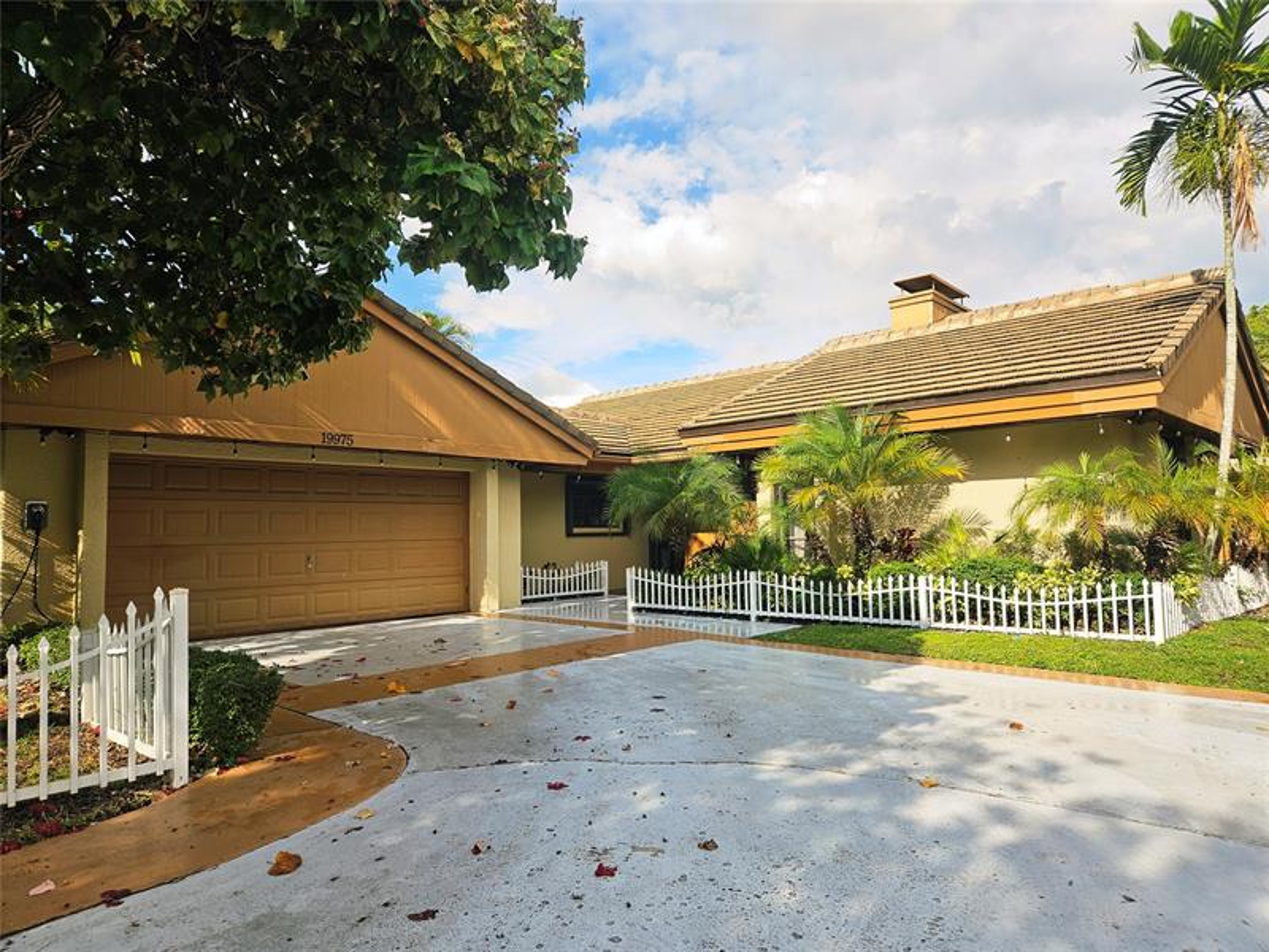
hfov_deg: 73.9
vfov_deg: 58.9
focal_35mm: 23
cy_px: 476
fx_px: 843
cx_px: 634
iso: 25
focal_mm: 5.4
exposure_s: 1/1667
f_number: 1.8
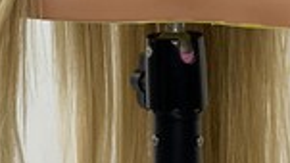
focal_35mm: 277
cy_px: -109
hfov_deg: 7.8
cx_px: 186
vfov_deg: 4.4
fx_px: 2130
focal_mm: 7.5
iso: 40
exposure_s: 1/100
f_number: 2.2
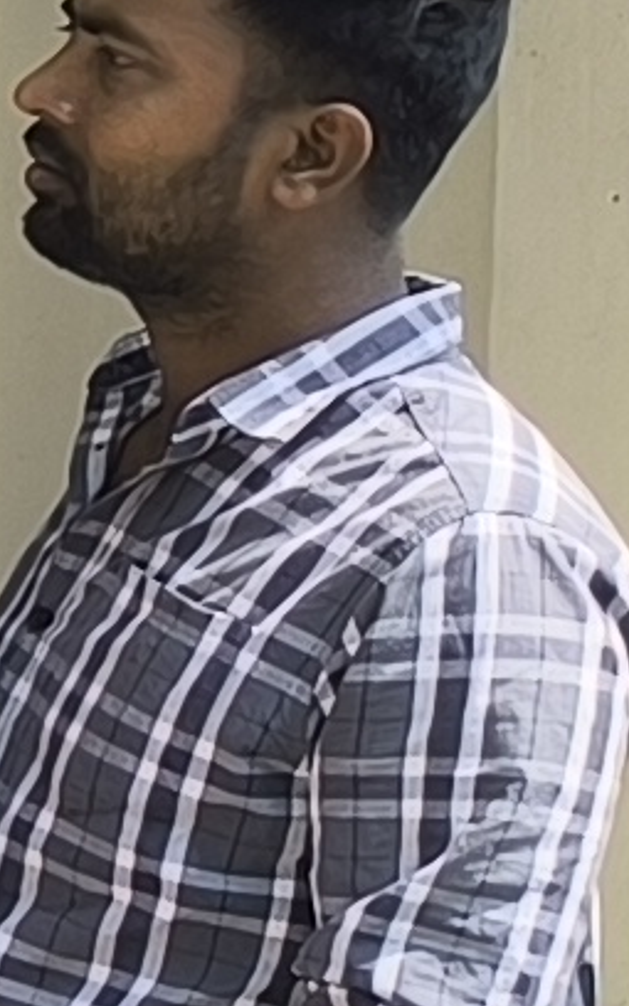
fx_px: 6692
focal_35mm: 244
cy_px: 713
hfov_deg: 4.0
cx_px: -3685
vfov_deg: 8.6
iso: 50
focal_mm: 6.14
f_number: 1.65
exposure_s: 1/390
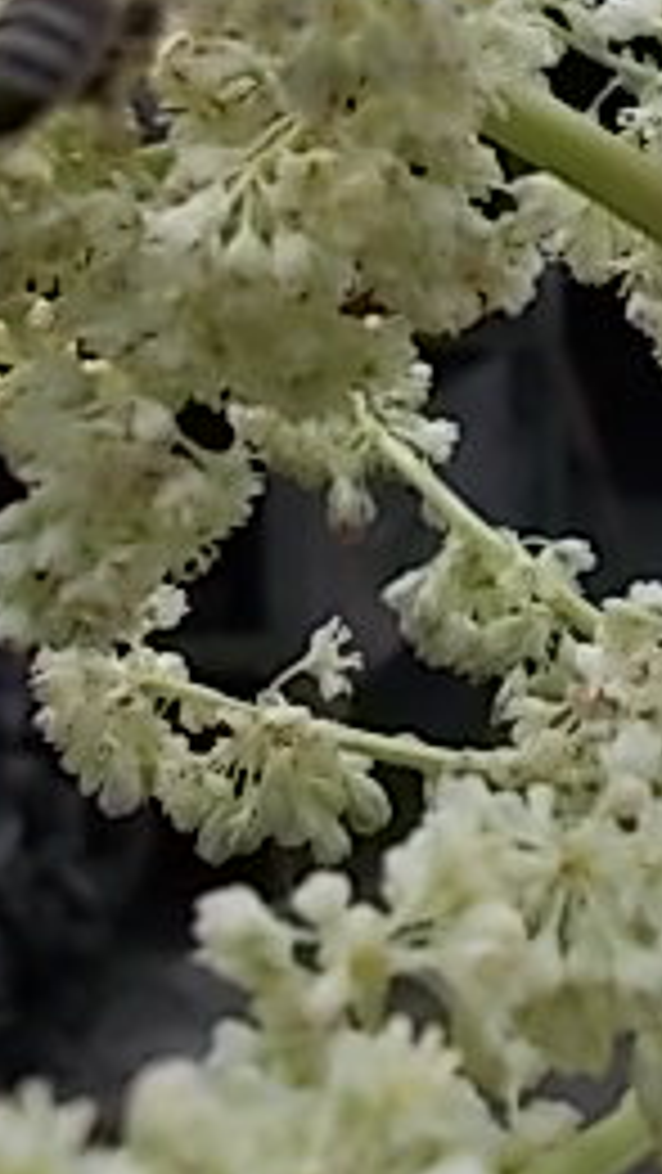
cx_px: 770
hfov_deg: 14.7
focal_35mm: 80
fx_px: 2494
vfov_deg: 25.7
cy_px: 112
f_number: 8.6
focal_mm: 5.3
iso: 80
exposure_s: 1/125
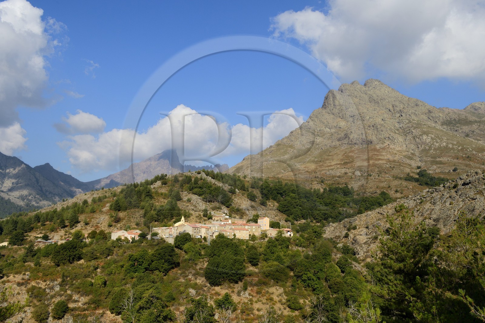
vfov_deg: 41.0
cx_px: 242
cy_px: 162
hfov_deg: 58.8
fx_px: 431
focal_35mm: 32
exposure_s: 1/250
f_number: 14
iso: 200
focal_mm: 32
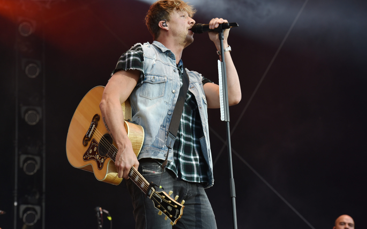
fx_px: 1150
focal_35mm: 115
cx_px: 183
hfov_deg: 18.1
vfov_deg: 11.4
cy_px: 113
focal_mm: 112
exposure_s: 1/160
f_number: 5.6
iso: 400
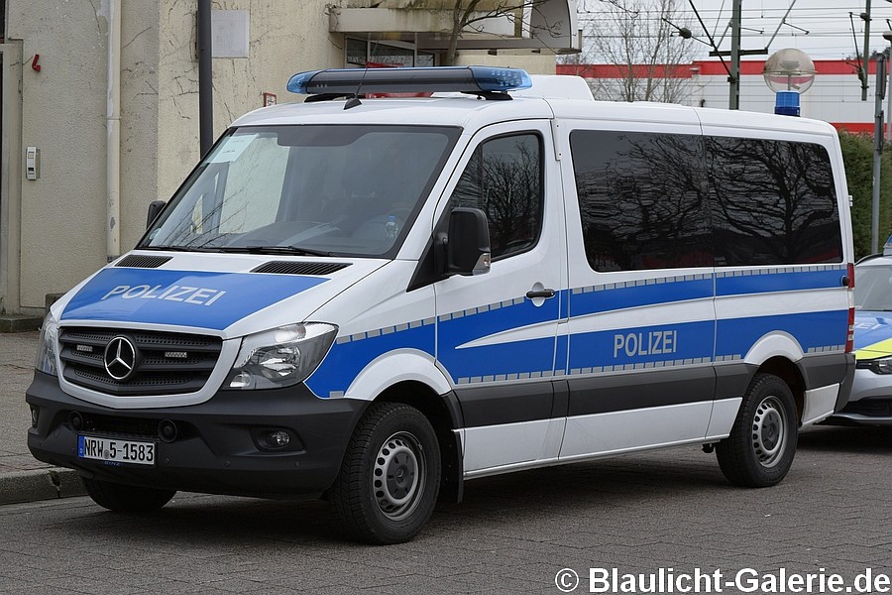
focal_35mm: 78
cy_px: 298
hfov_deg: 26.0
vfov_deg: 17.5
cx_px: 446
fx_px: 1933
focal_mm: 52
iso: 200
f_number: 8
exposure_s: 1/250
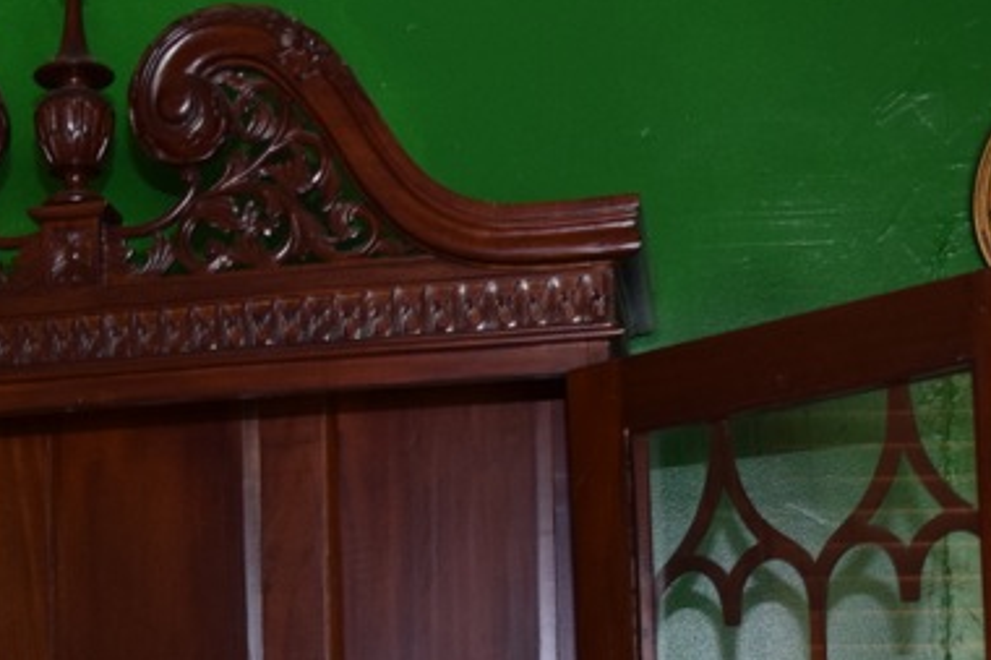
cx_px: 149
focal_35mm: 79
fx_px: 2174
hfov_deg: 25.1
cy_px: 852
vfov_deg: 16.4
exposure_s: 1/60
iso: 800
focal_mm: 20
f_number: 3.5
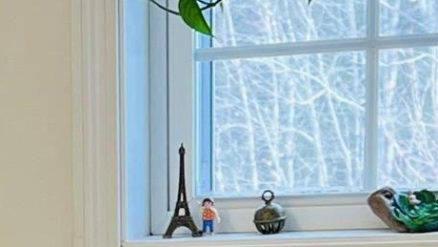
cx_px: -288
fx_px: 2196
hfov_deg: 10.8
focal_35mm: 189
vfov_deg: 6.1
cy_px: 628
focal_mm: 5.1
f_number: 1.6
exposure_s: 1/120
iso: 64
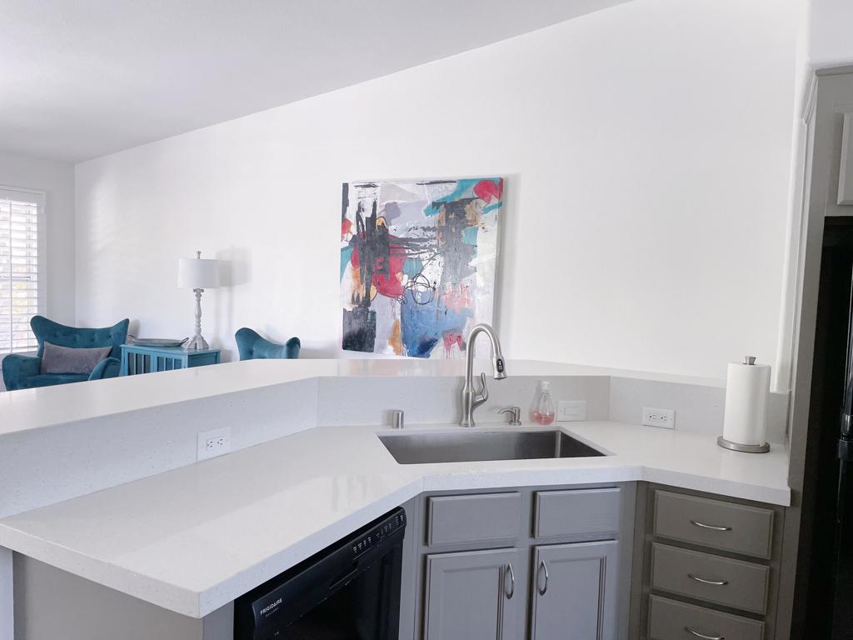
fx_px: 641
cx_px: 426
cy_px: 320
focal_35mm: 26
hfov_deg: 67.3
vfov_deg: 53.1
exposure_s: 1/93
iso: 125
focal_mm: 4.2
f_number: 1.6
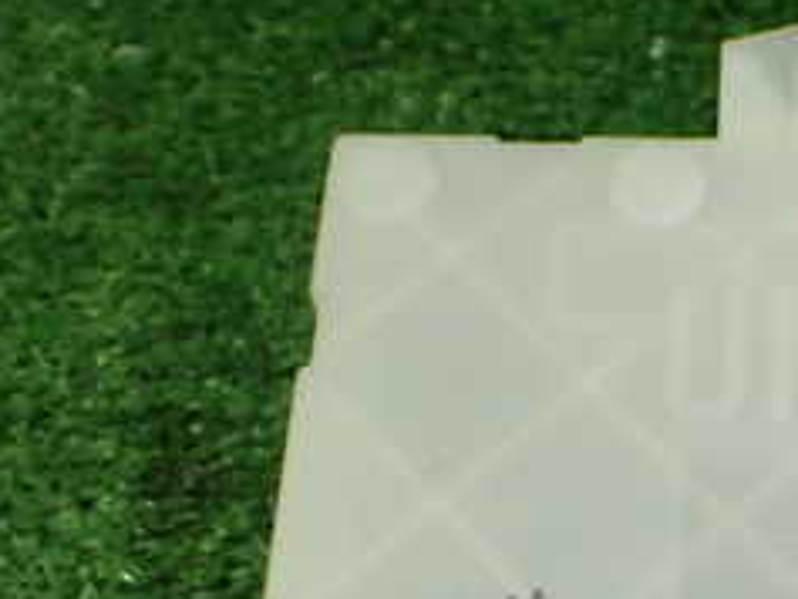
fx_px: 1753
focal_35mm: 76
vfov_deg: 19.0
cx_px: 838
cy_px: 559
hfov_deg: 24.2
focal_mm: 5.4
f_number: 2.3
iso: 800
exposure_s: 1/60
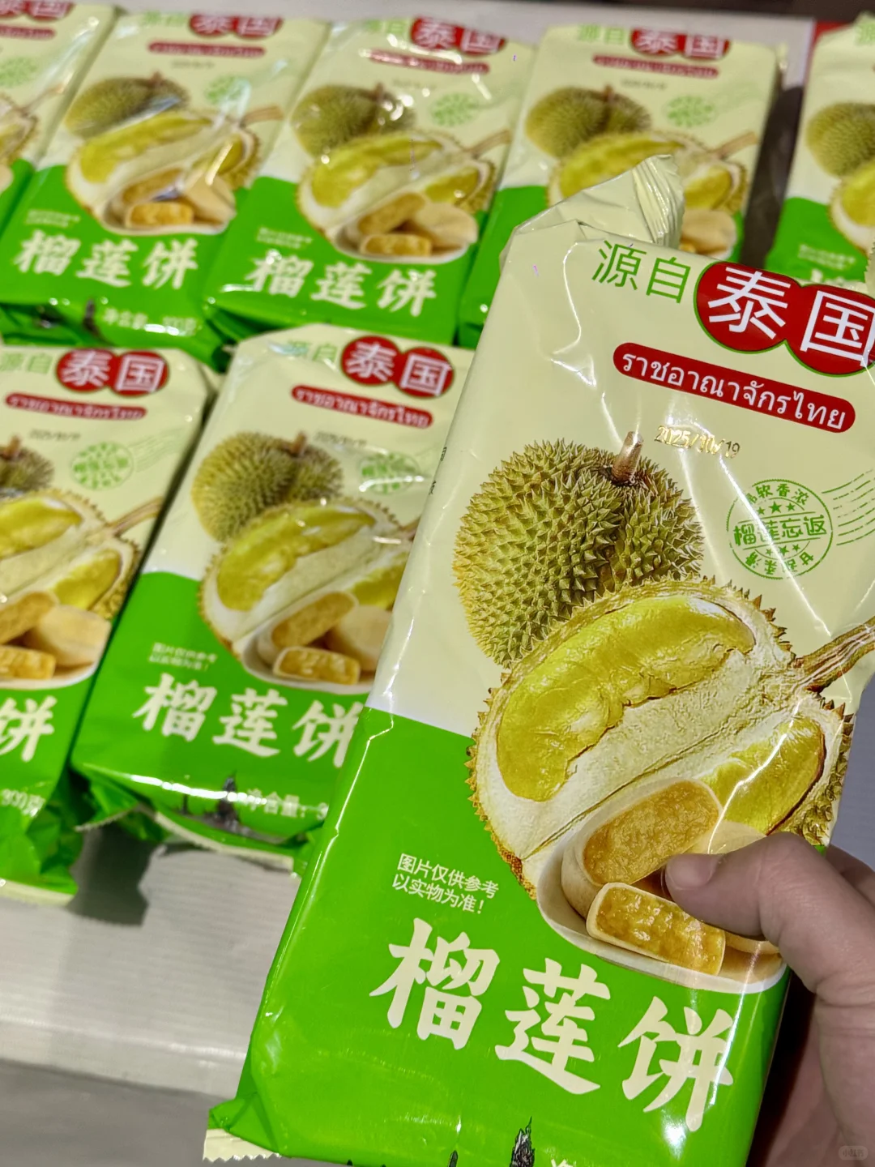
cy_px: 584
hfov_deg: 30.3
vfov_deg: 39.7
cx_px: 438
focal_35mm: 48
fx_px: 1618
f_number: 1.78
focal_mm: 6.76
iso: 80
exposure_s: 1/50
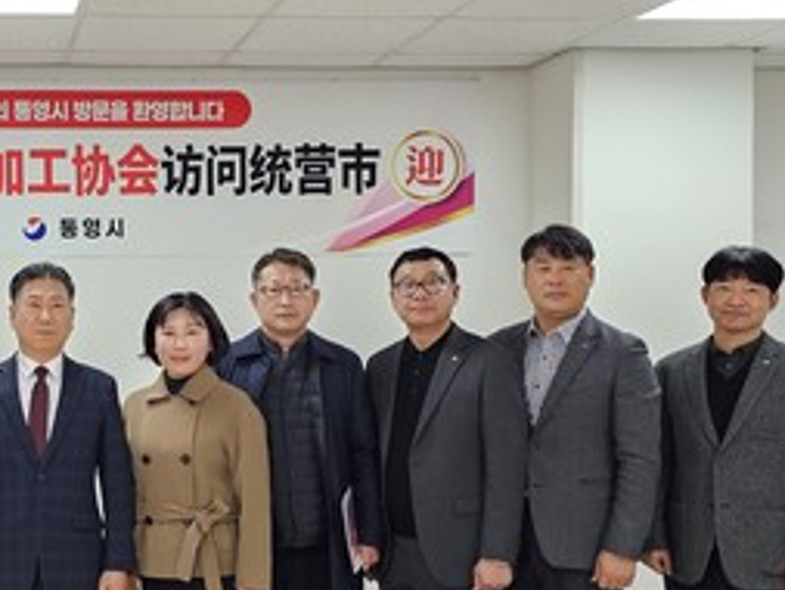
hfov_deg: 30.4
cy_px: 362
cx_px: 93
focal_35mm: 61
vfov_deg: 24.0
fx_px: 1384
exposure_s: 1/120
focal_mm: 6.3
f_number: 1.7
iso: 200
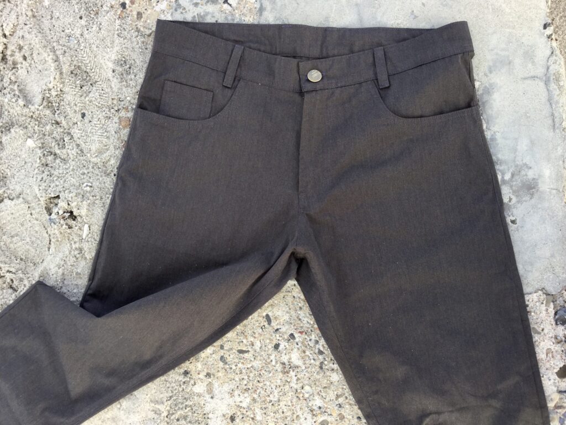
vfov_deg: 45.4
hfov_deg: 58.4
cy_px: 212
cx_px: 283
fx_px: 507
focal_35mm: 31
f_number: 2.4
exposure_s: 1/113
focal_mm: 3.3
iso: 25
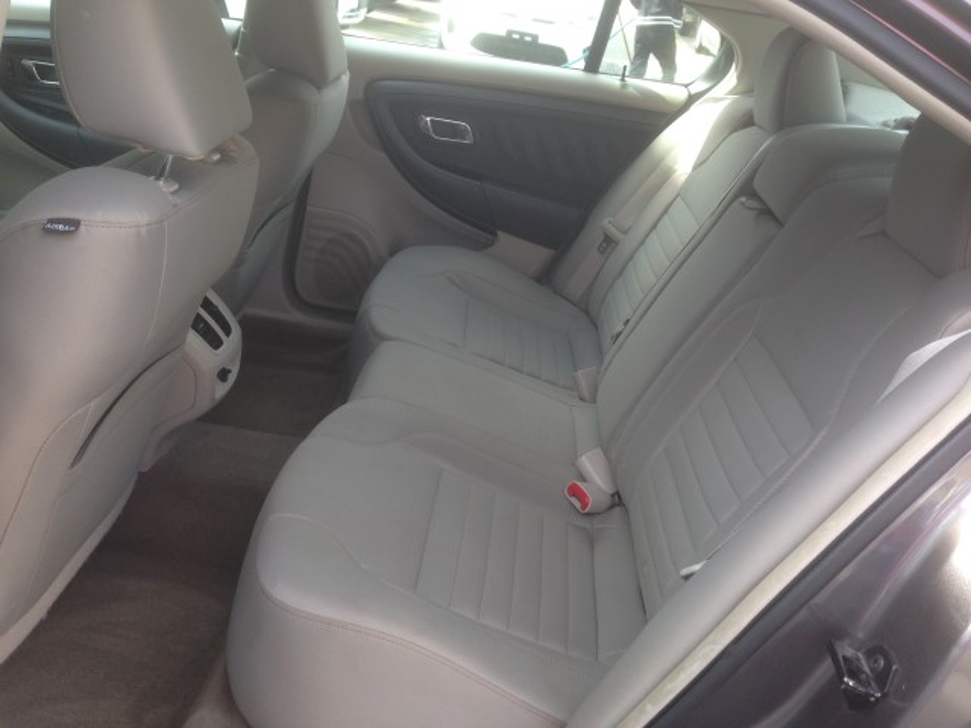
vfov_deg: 42.9
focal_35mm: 33
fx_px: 926
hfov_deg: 55.4
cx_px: 486
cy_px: 364
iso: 50
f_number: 2.4
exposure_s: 1/132
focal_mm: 4.12
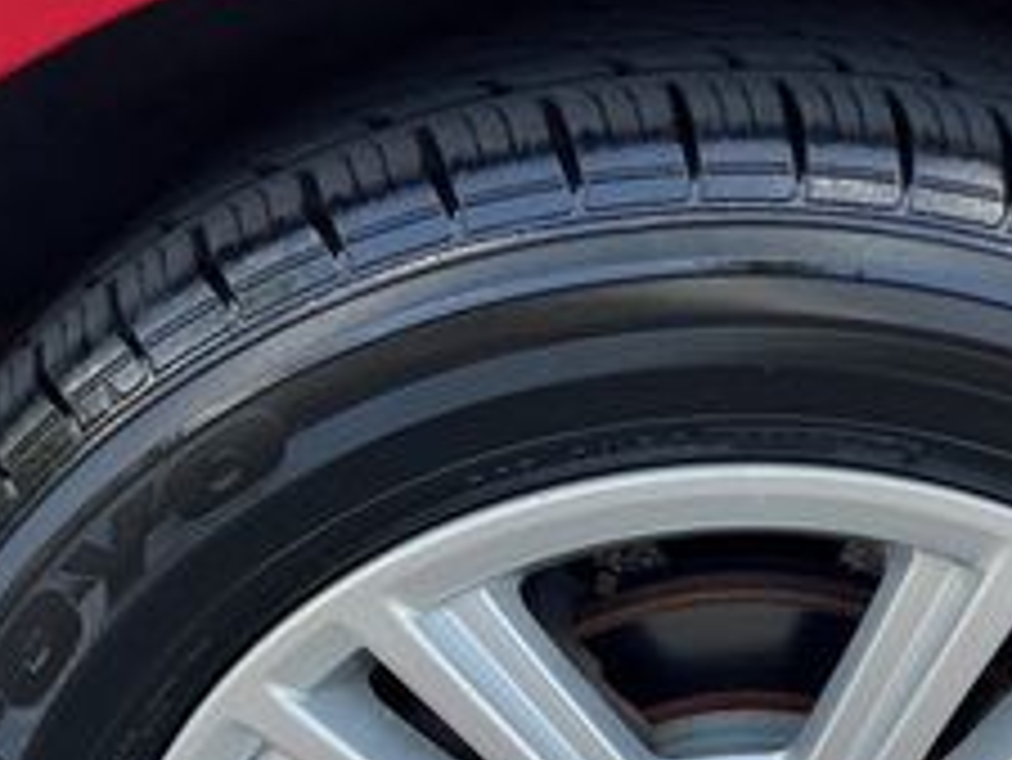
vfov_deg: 19.6
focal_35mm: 74
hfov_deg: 26.0
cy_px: 684
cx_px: 765
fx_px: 2165
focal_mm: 5.7
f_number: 1.5
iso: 40
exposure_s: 1/168
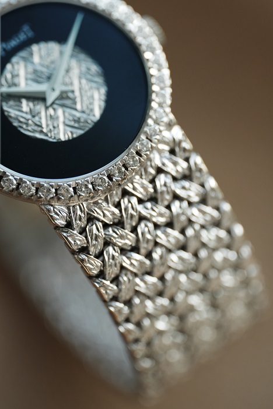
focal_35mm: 105
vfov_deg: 19.5
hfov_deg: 13.0
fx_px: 1194
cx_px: 136
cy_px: 204
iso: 500
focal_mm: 105
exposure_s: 1/250
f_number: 2.8
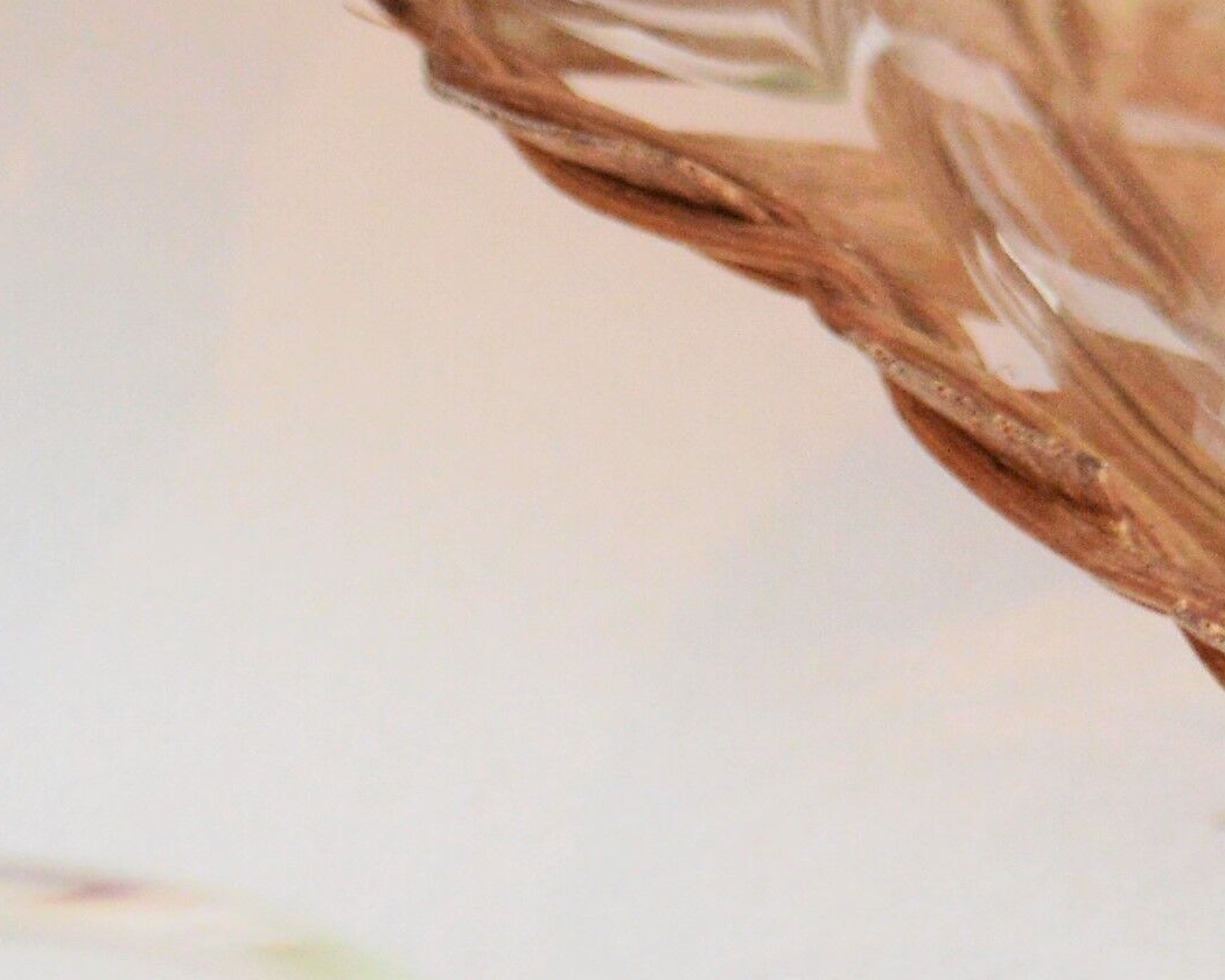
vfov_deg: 10.1
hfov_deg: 12.6
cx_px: 1891
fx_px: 5257
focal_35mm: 145
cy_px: -756
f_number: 3.5
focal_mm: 18
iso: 400
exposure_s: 1/25
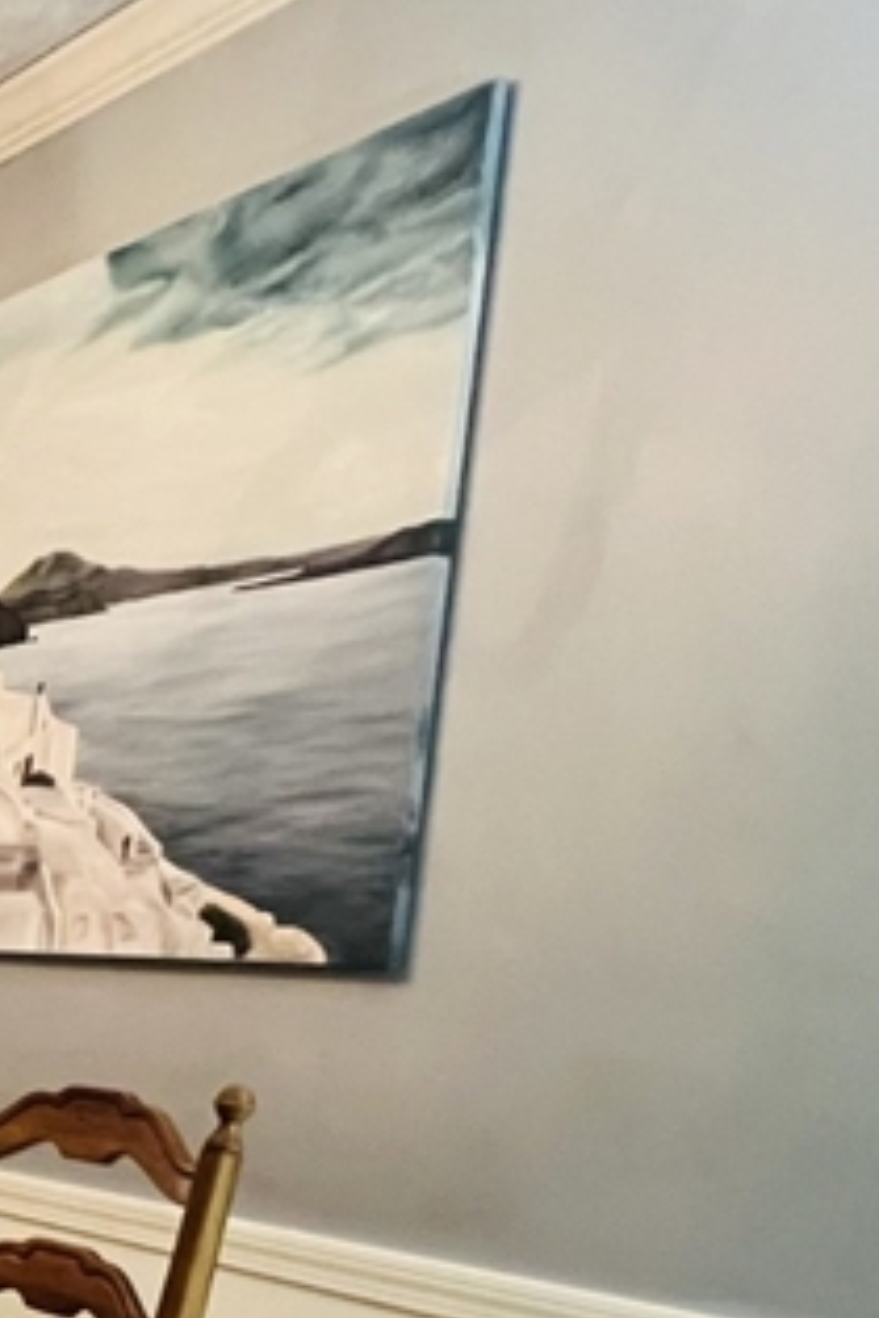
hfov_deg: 22.2
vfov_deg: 40.2
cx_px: -590
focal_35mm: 44
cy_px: 1255
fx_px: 1611
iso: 800
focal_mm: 1.57
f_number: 1.8
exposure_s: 1/40
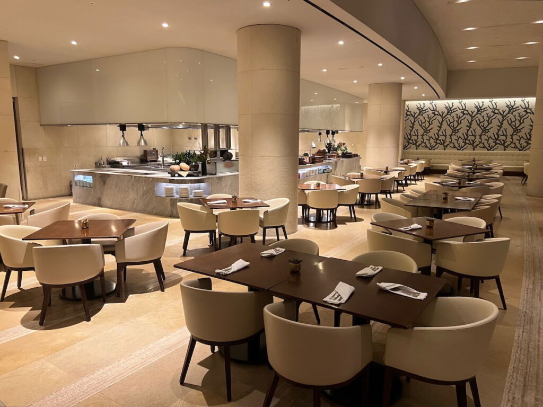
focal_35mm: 26
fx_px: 408
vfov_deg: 53.1
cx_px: 272
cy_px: 204
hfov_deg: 67.3
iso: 400
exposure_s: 1/57
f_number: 1.5
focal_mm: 5.7
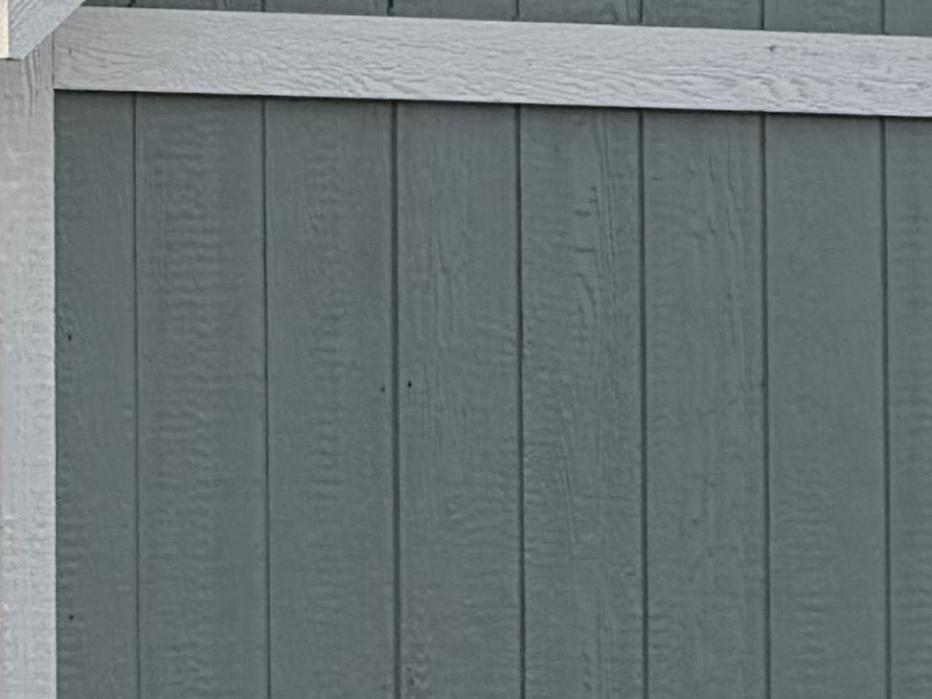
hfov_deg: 3.1
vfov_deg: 2.3
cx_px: -595
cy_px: 453
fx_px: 17256
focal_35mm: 641
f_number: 2.8
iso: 50
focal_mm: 16.89
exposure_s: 1/631
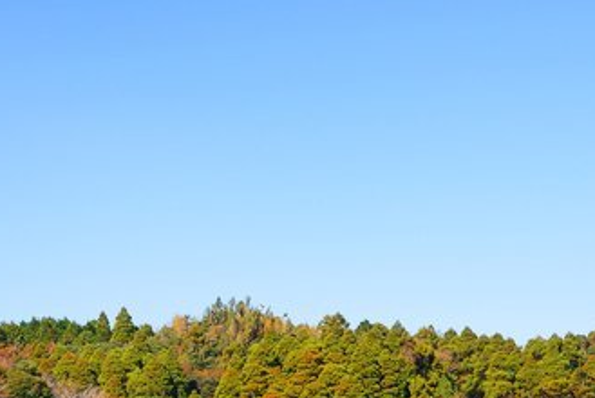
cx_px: 9
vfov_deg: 13.3
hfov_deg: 19.5
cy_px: 387
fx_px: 1687
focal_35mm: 102
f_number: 8
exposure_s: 1/125
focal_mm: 35
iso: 250
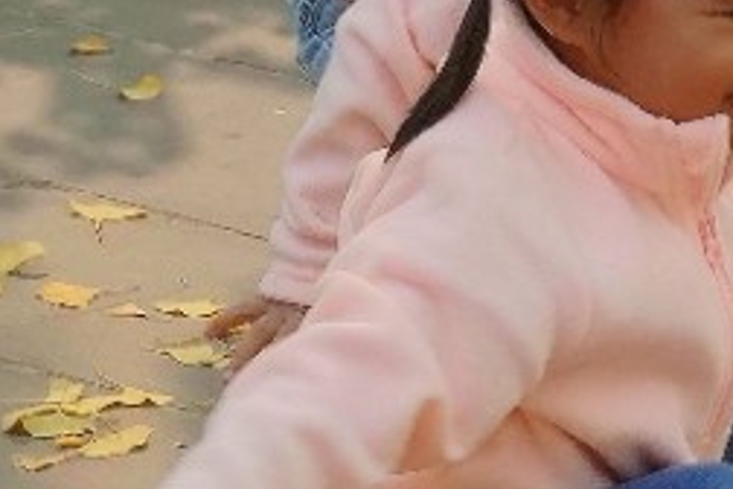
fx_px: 6230
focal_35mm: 306
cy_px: 499
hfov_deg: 6.6
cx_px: 1242
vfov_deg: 4.5
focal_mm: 55
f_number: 14
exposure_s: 1/50
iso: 100
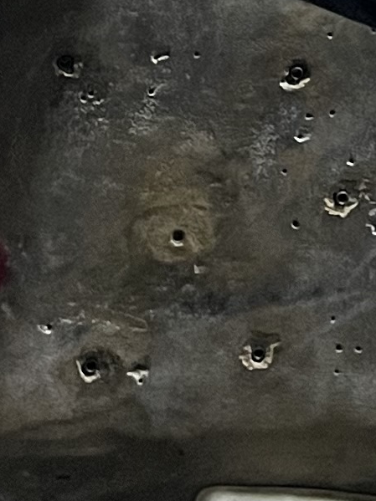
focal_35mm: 175
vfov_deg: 10.7
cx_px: 594
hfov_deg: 8.3
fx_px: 2535
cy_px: -377
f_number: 1.5
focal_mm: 5.7
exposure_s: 1/60
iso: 320
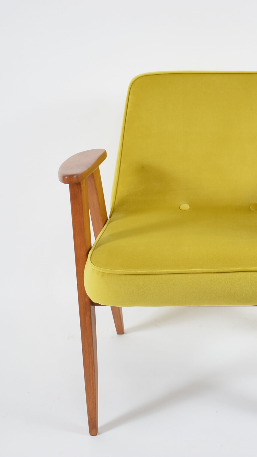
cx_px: 226
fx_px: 751
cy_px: 231
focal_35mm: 62
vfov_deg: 33.8
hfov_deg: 19.1
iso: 100
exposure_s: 1/15
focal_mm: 26
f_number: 4
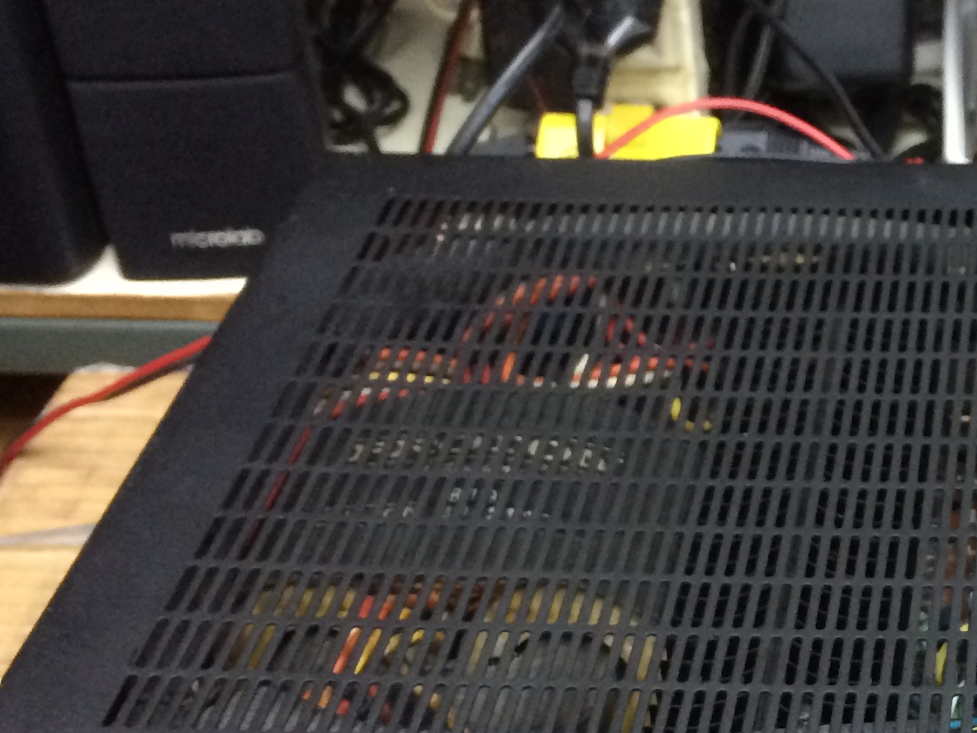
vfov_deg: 18.4
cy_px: 511
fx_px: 2258
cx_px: 1105
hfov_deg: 22.8
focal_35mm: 80
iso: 320
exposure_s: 1/33
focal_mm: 4.15
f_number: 2.2
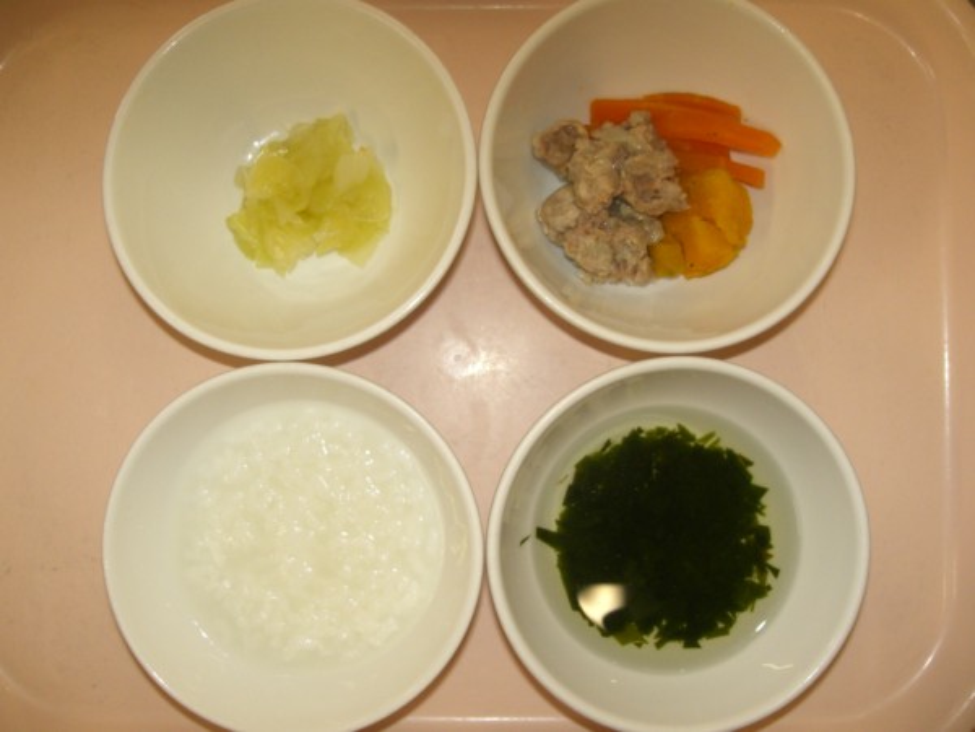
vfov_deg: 37.7
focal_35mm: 38
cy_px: 366
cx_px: 488
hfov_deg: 49.0
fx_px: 1070
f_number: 3.1
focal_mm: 6.3
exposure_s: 1/80
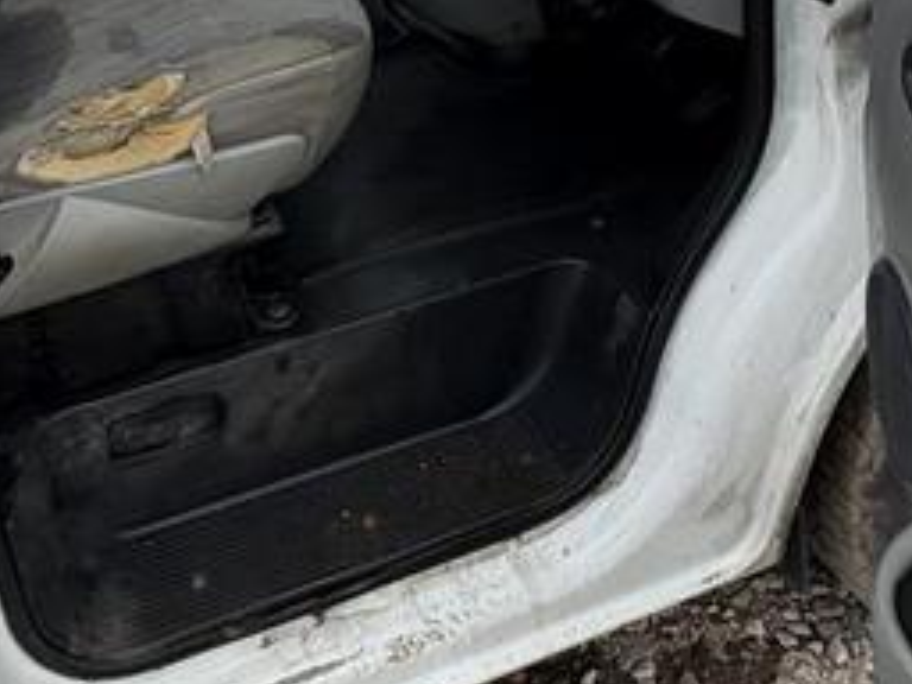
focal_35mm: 49
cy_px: -150
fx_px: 1291
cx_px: 360
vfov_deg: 26.2
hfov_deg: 38.7
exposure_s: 1/354
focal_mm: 2.22
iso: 64
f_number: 2.2
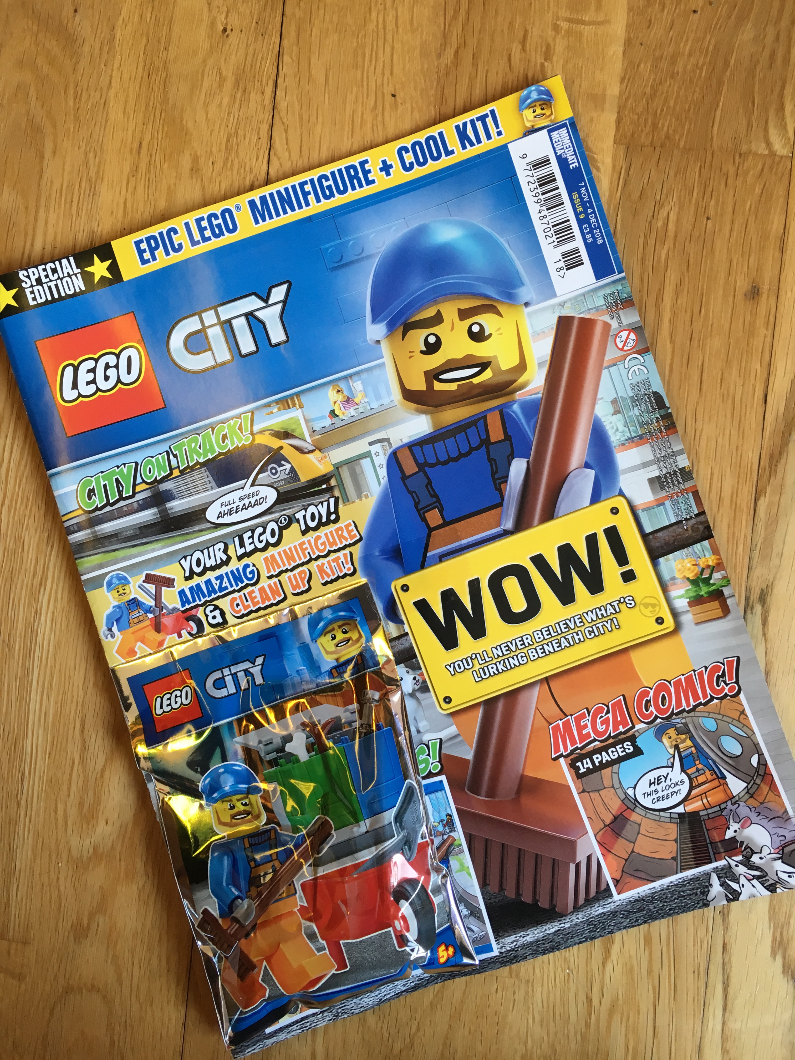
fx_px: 888
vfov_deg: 61.7
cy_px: 530
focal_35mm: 29
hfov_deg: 48.2
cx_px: 398
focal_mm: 4.15
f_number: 2.2
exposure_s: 1/33
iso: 64
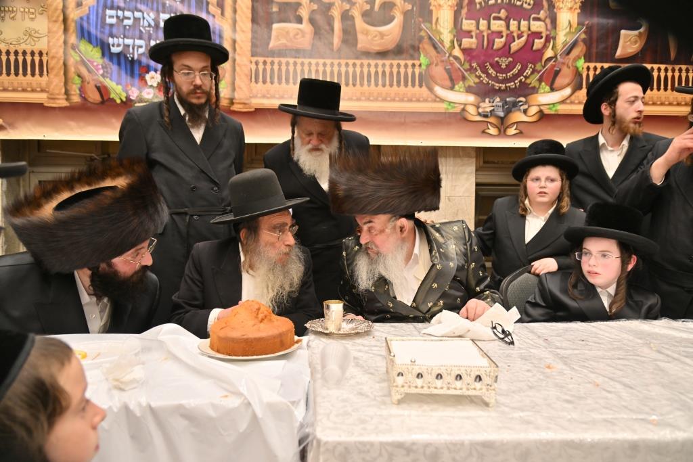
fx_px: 462
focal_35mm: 24
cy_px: 231
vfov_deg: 53.1
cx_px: 346
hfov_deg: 73.7
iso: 500
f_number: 4
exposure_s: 1/200
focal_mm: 24
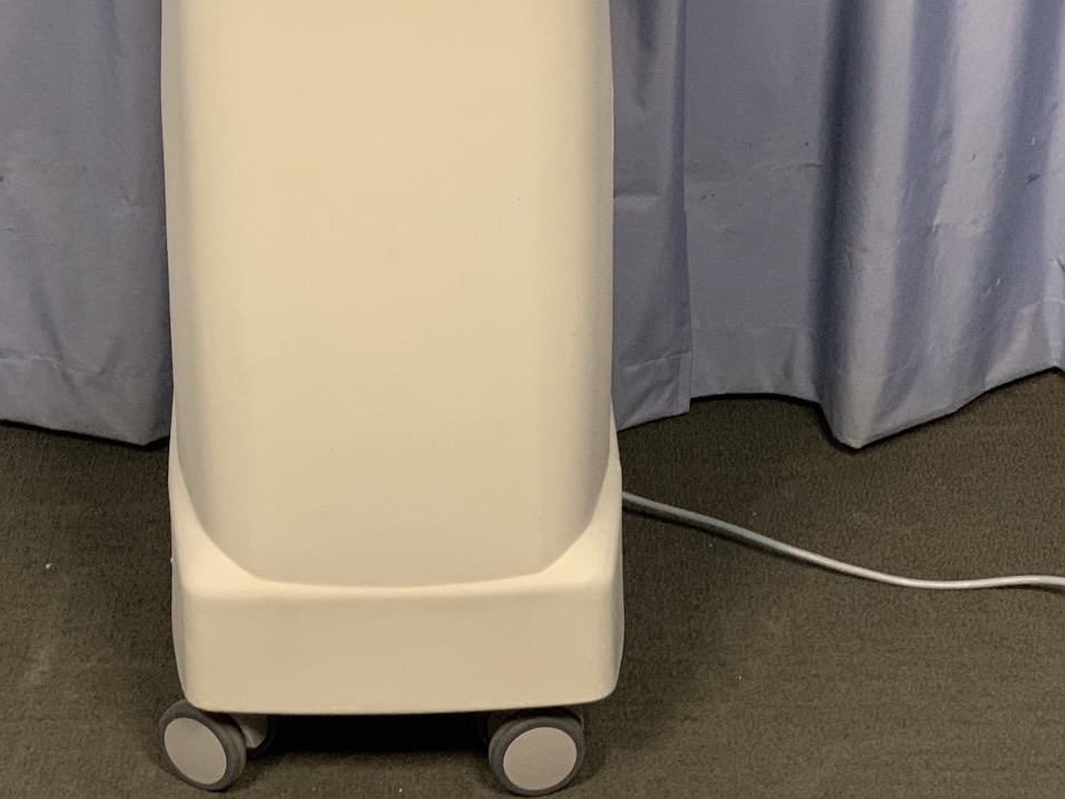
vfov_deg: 16.7
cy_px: 178
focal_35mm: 88
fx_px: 2708
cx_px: 402
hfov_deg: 22.2
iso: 320
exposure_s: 1/60
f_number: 2.4
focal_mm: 6
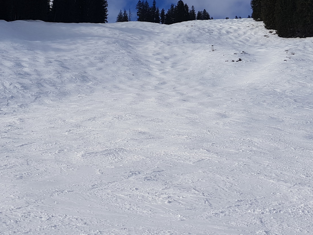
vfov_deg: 28.9
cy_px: 75
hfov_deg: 37.9
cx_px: 113
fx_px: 452
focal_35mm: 50
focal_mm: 4.2
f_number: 1.7
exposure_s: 1/4512
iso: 40
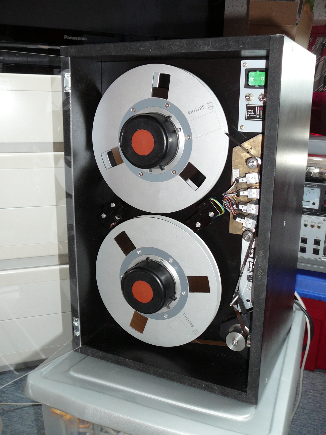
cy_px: 218
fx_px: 439
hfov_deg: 40.7
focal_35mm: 35
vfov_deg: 52.6
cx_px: 163
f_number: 2.8
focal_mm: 5.2
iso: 100
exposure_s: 1/30
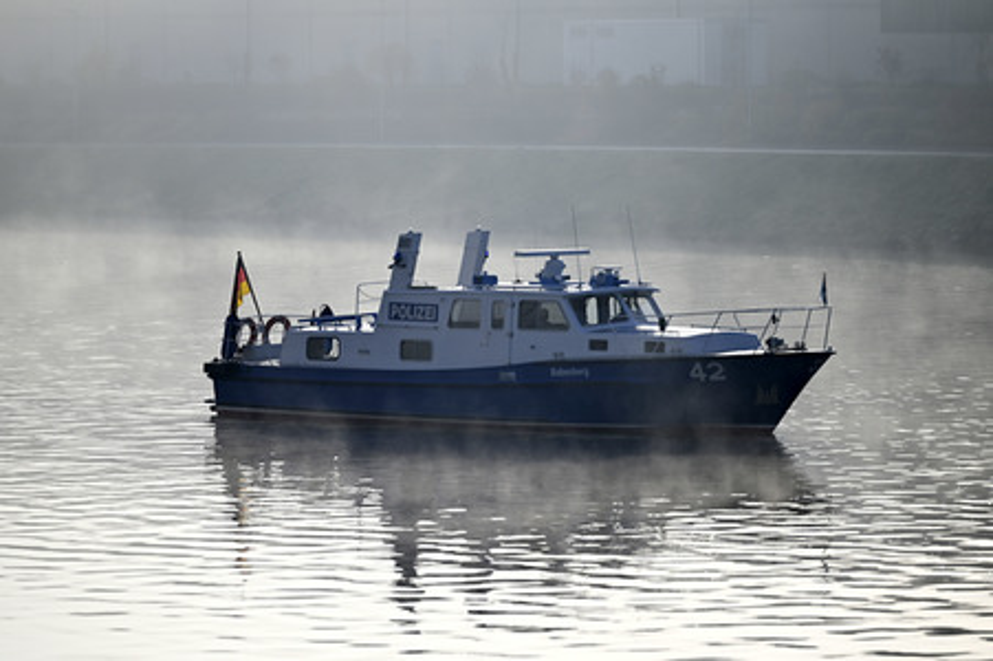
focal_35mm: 200
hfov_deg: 10.3
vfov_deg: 6.9
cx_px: 496
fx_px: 5512
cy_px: 330
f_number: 2.8
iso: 64
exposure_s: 1/2500
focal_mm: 200
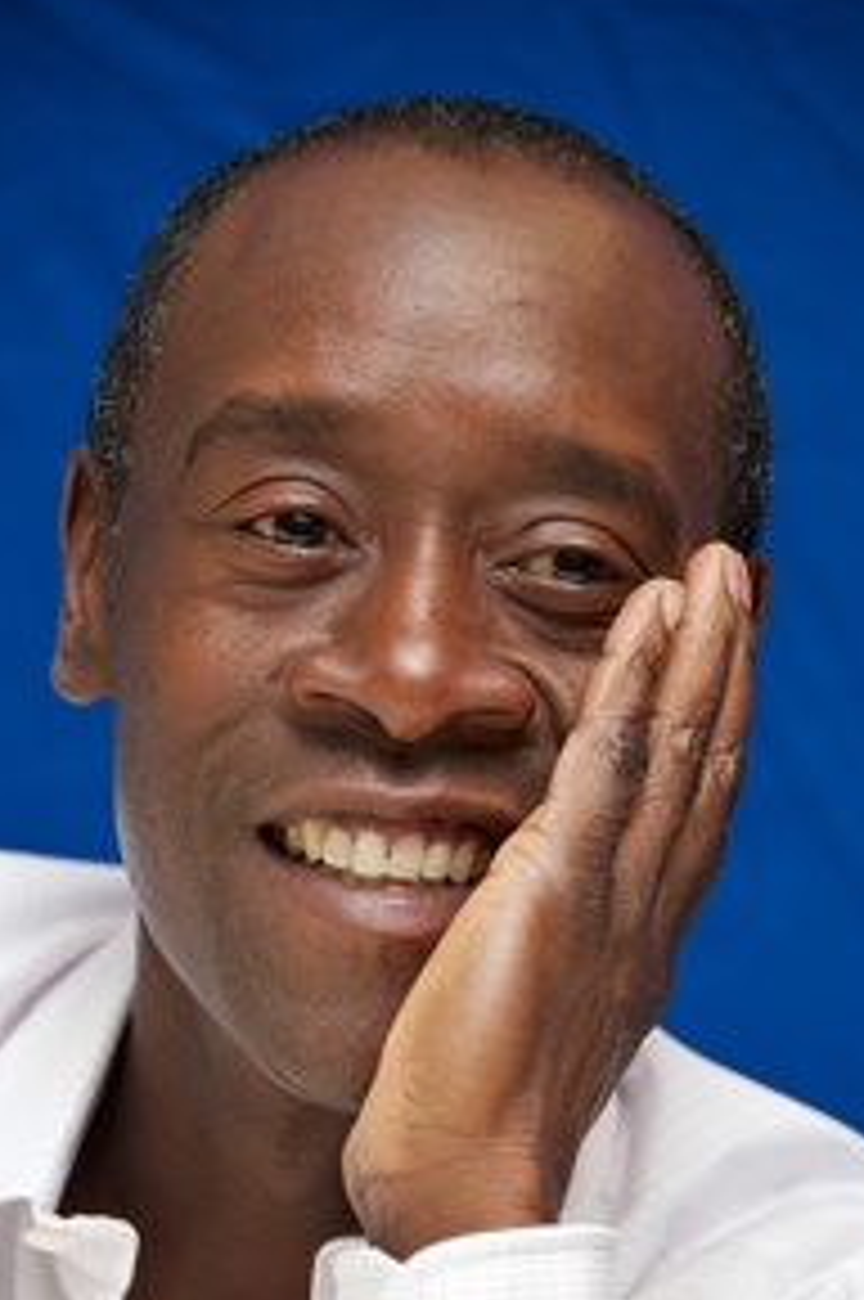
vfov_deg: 7.8
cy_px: 846
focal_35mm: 263
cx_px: 436
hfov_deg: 5.2
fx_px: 9490
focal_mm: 190
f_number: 5.6
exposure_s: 1/250
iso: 1600
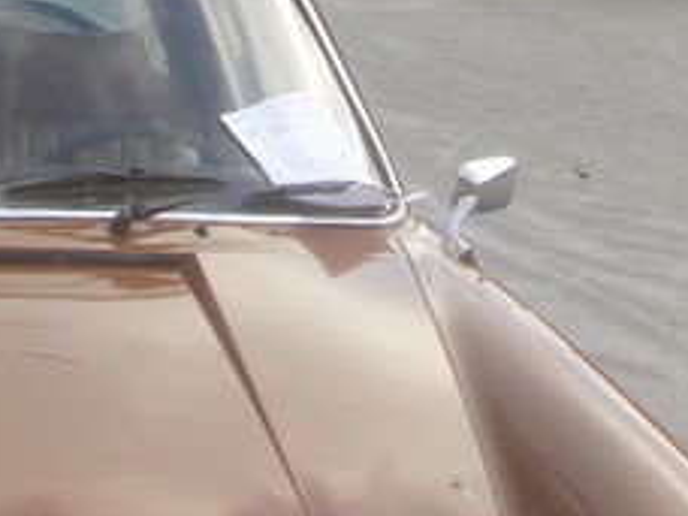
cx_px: 169
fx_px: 2007
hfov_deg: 19.3
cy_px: 567
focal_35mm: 101
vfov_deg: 14.3
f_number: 3.3
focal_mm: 4.1
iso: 125
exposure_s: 1/250
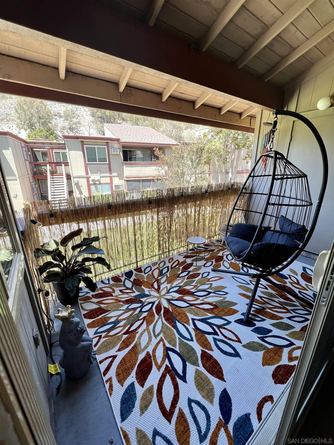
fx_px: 167
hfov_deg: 89.9
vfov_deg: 106.2
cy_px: 222
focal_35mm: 13
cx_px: 167
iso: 32
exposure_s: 1/99
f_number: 1.8
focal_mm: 1.57
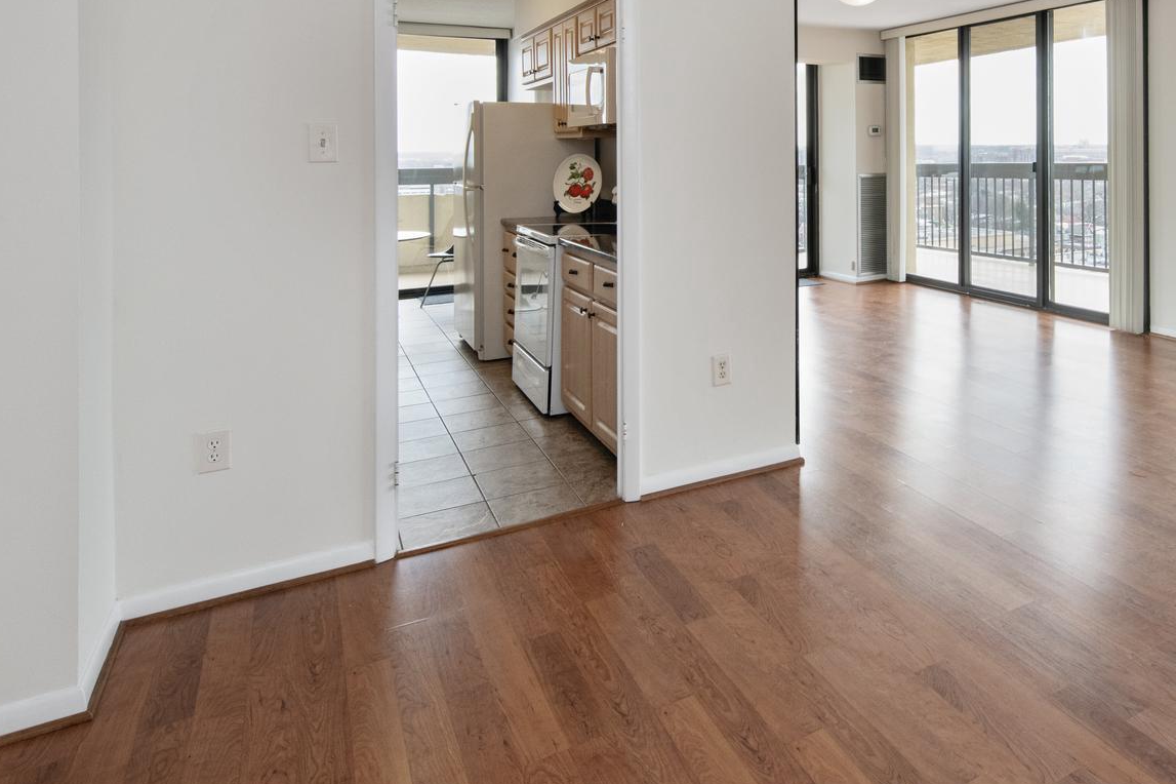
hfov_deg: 68.2
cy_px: 202
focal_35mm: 25
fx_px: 816
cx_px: 840
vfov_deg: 49.3
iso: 800
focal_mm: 14
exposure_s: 1/80
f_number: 11
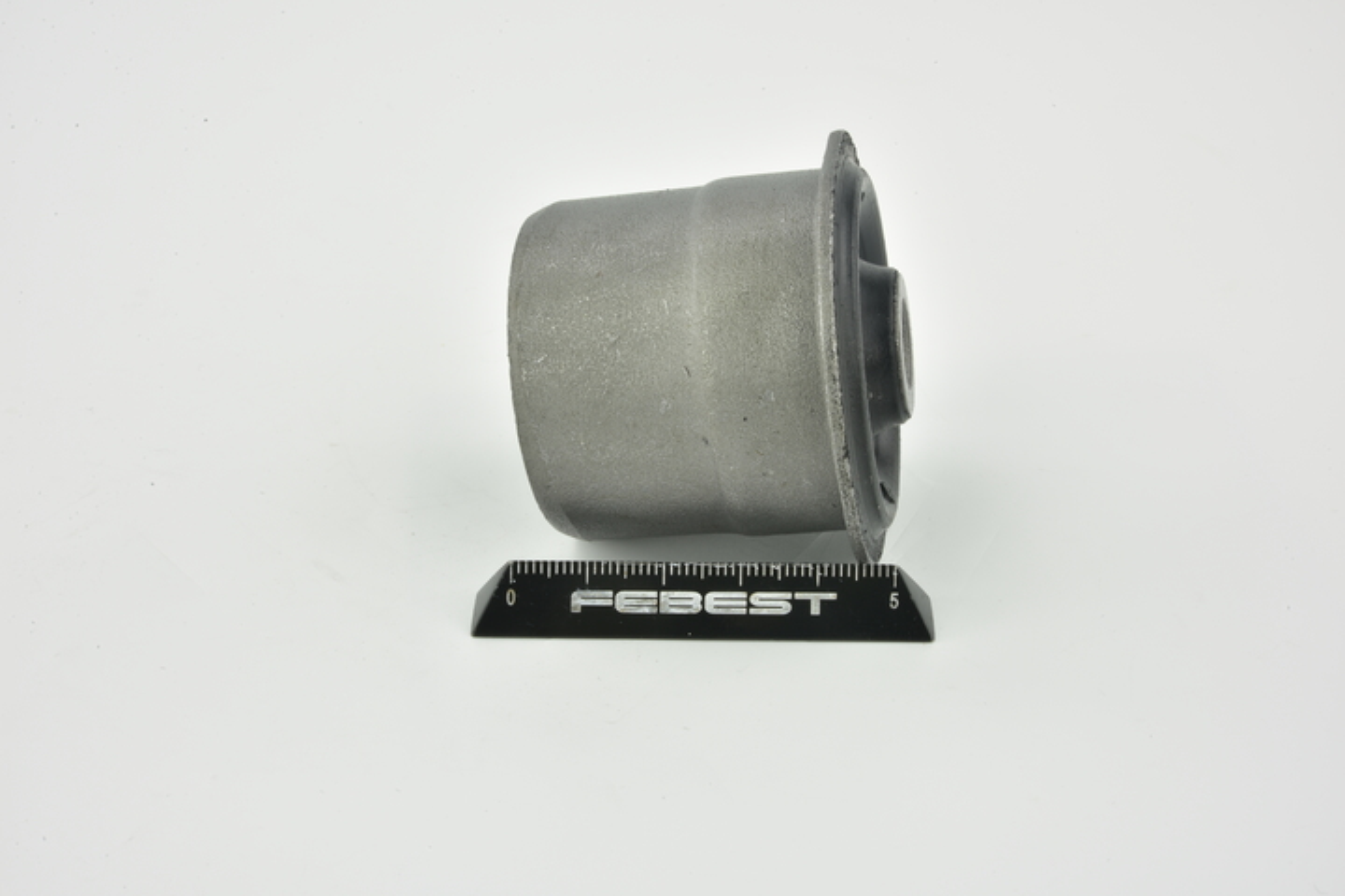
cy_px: 448
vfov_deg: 22.6
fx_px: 2241
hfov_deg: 33.4
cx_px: 672
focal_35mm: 60
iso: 64
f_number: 32
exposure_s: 1/2.5
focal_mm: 60
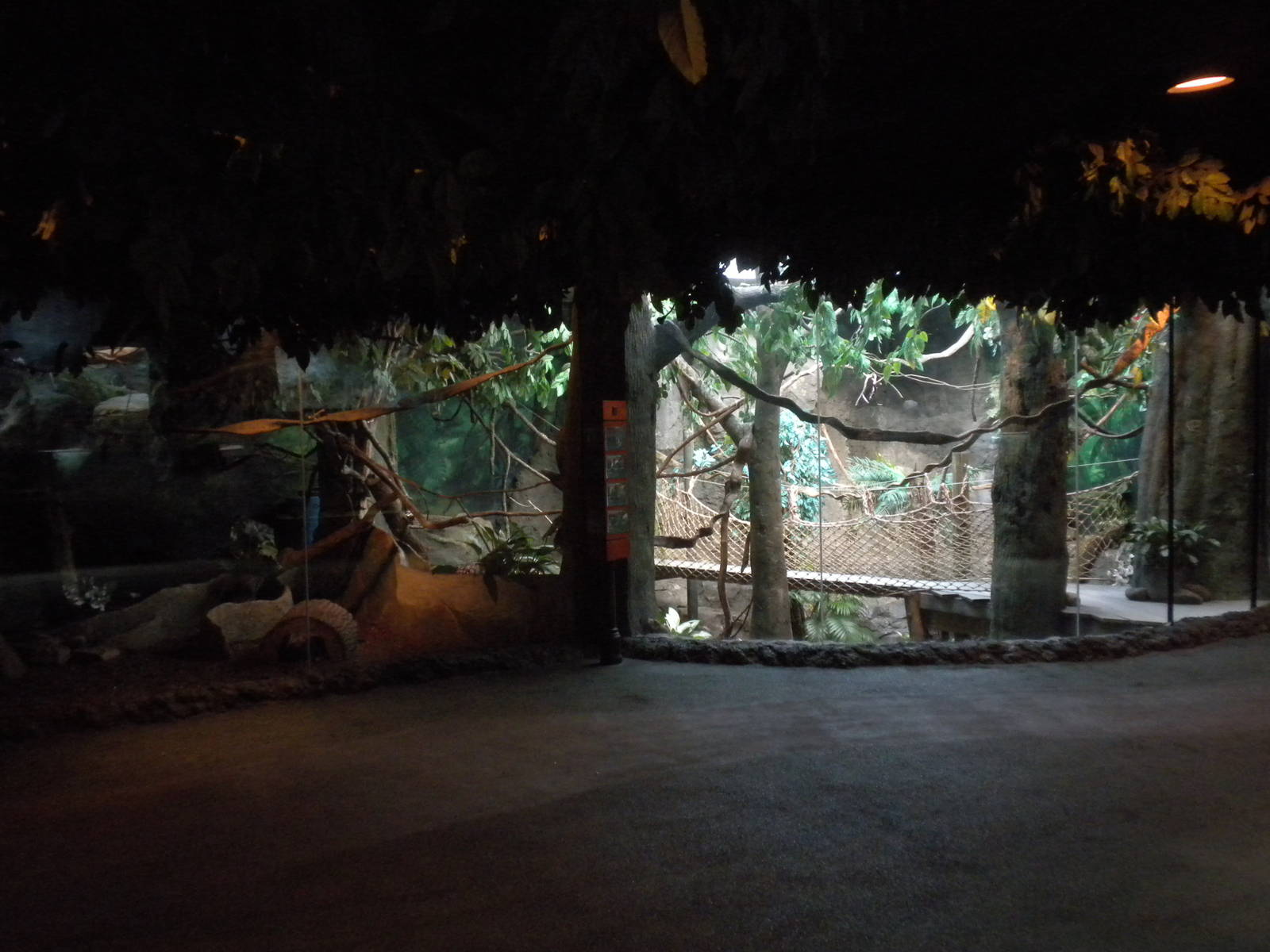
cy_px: 476
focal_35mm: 37
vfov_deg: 38.7
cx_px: 635
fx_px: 1357
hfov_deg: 50.1
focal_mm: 6.6
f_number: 3.5
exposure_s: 1/39.5
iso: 400
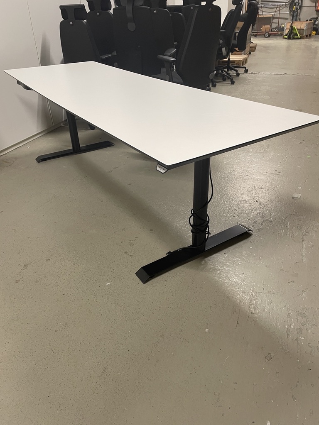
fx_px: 319
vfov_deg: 67.3
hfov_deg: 53.1
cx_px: 160
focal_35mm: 26
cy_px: 212
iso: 160
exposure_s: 1/50
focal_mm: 4.2
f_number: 1.6
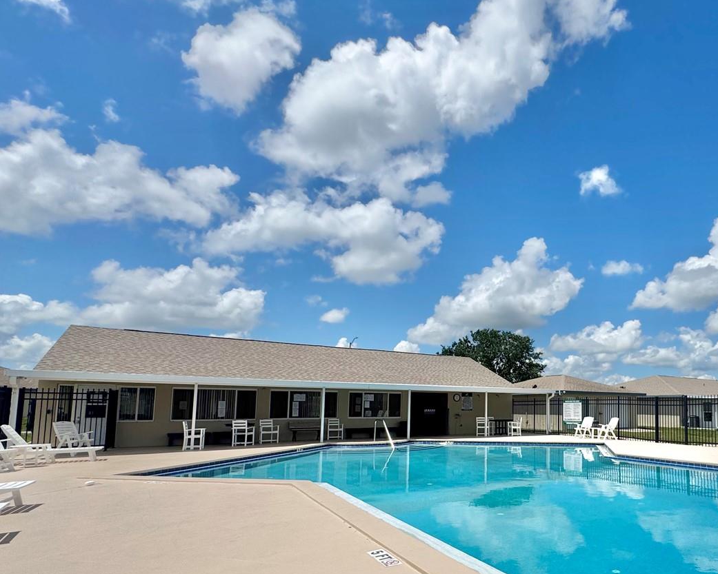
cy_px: 368
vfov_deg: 64.3
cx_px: 507
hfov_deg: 74.0
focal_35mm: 21
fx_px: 446
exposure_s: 1/3906
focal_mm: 2.22
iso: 40
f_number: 2.2
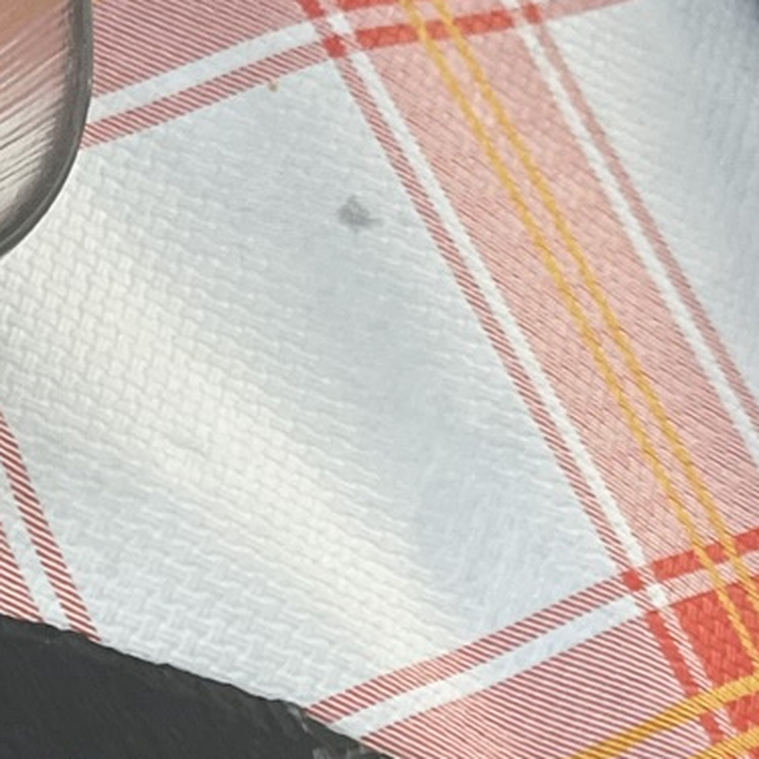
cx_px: -32
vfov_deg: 13.5
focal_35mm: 123
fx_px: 3051
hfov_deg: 13.9
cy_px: 1082
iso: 125
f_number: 1.6
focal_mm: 5.1
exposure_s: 1/121
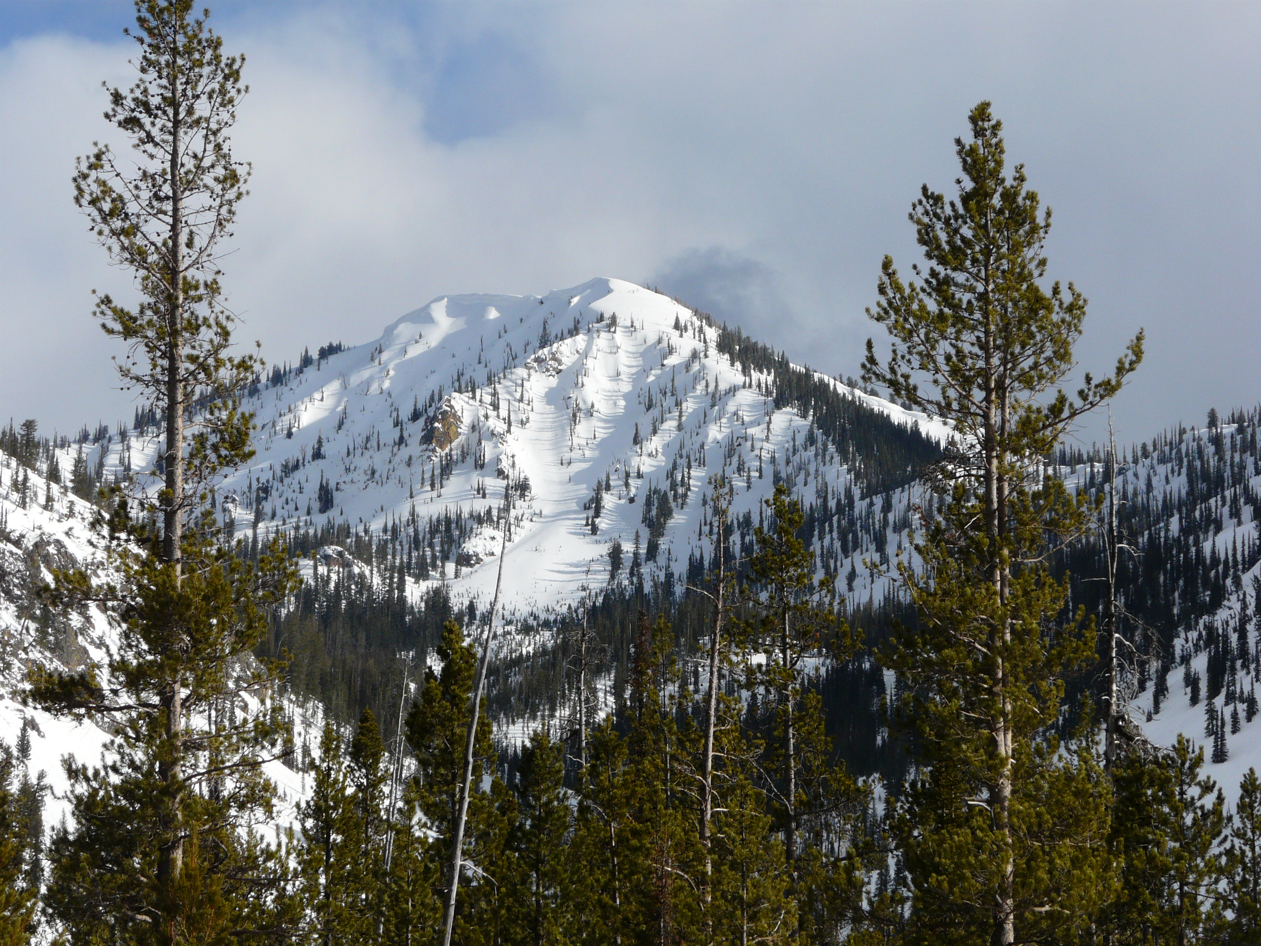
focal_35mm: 135
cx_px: 630
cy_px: 473
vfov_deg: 11.0
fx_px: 4918
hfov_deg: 14.6
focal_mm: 22.1
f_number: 7.1
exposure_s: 1/500
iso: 100
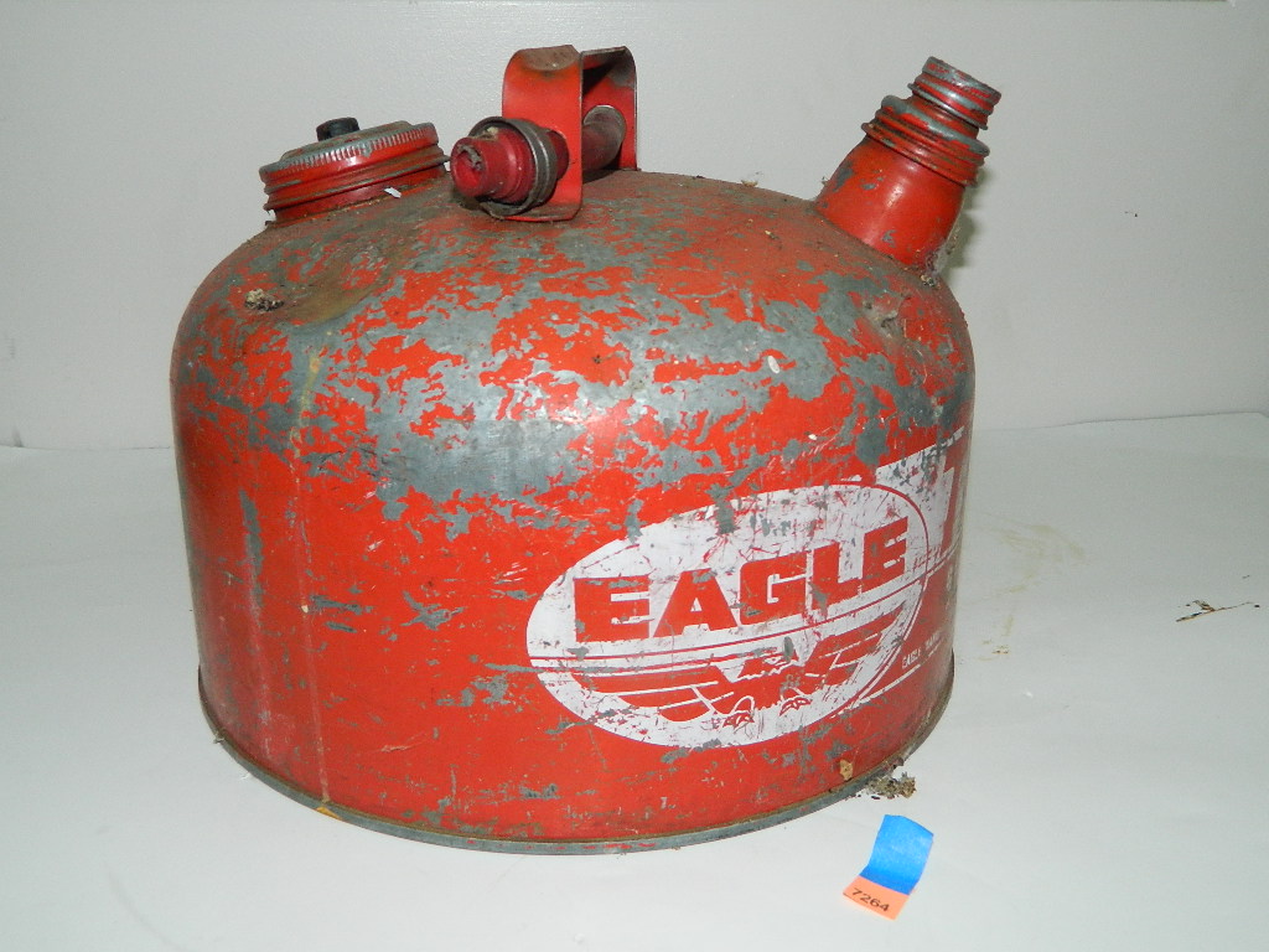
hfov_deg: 52.6
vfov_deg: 40.7
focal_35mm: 35
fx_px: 1283
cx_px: 634
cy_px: 476
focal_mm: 6.2
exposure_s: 1/40
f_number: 9.4
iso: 200
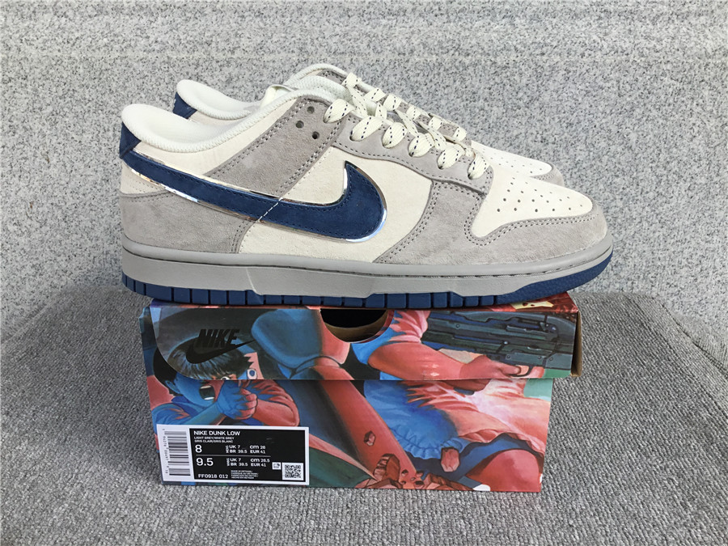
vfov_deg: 45.4
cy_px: 273
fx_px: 652
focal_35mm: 31
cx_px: 364
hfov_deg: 58.4
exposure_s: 1/622
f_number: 2.4
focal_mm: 3.3
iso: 25
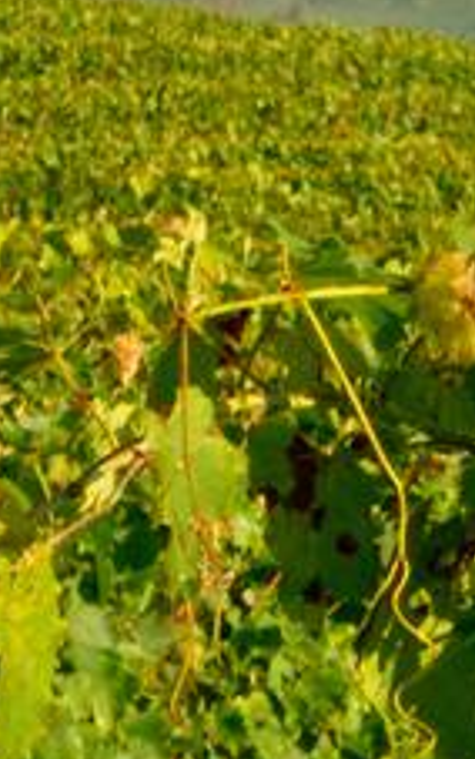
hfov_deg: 2.9
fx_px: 9294
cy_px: 13
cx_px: 652
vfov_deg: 4.7
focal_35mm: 449
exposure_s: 1/200
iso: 100
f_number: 5.2
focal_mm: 21.3
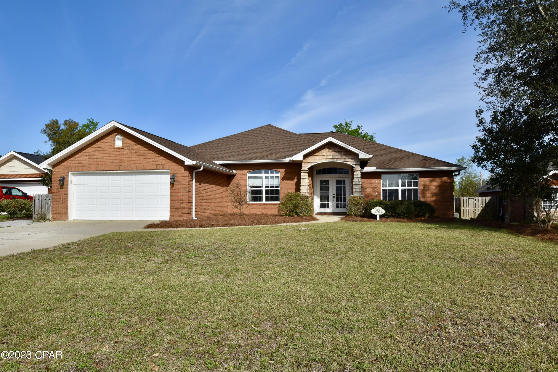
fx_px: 395
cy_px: 186
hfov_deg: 70.4
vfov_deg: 50.4
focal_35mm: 26
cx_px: 279
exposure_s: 1/400
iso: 200
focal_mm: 17
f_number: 10
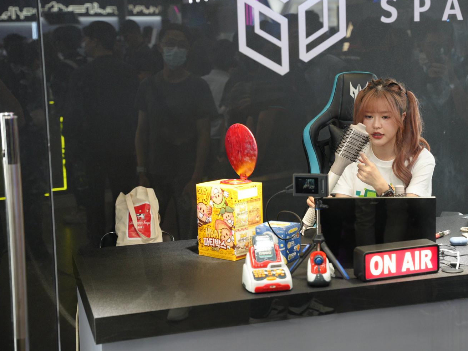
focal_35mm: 65
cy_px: 159
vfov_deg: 22.6
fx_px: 876
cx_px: 280
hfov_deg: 29.8
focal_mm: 54.7
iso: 1250
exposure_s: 1/200
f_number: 4
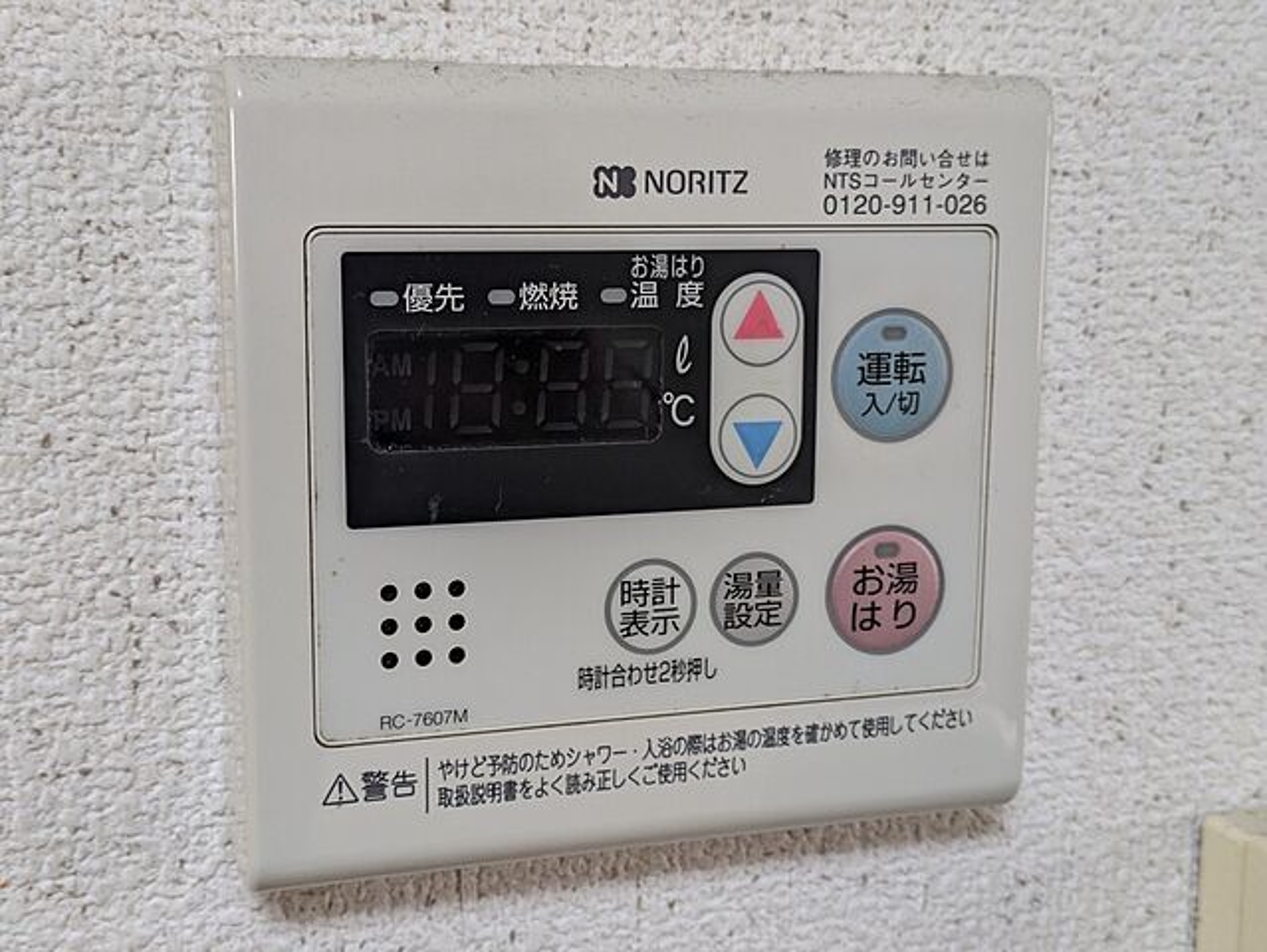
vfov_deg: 28.6
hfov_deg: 37.5
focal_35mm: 51
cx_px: 634
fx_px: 1868
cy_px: 476
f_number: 1.89
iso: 118
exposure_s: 1/120
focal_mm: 5.43
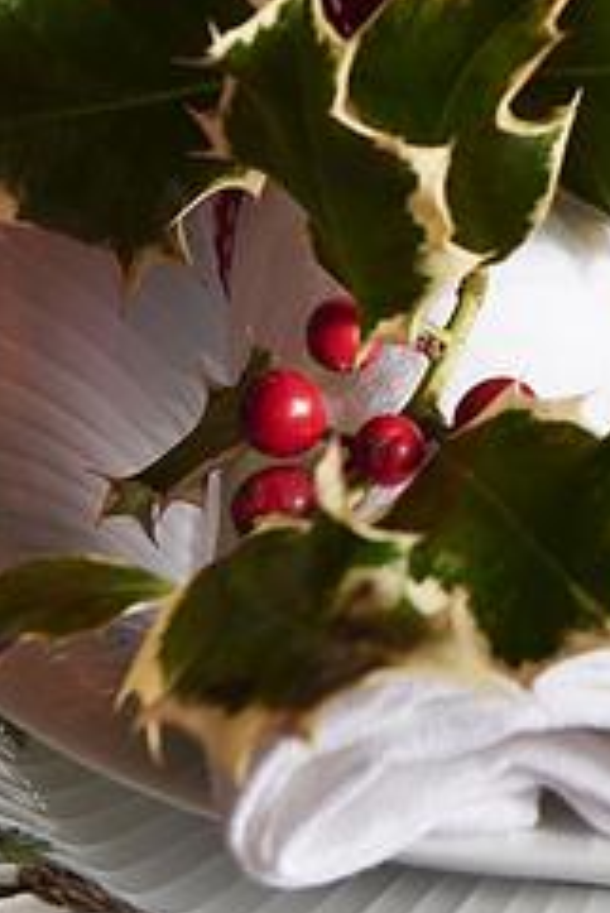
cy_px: 89
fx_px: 6395
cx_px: 1025
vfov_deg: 8.1
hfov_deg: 5.4
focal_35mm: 252
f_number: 7.1
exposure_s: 1/2.5
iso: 100
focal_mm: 70
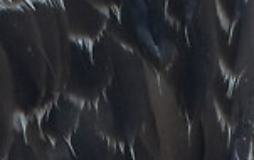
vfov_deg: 0.2
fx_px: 41944
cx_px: 40
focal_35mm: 6048
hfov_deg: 0.3
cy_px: -310
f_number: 7.1
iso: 1250
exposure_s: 1/1000
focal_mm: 500
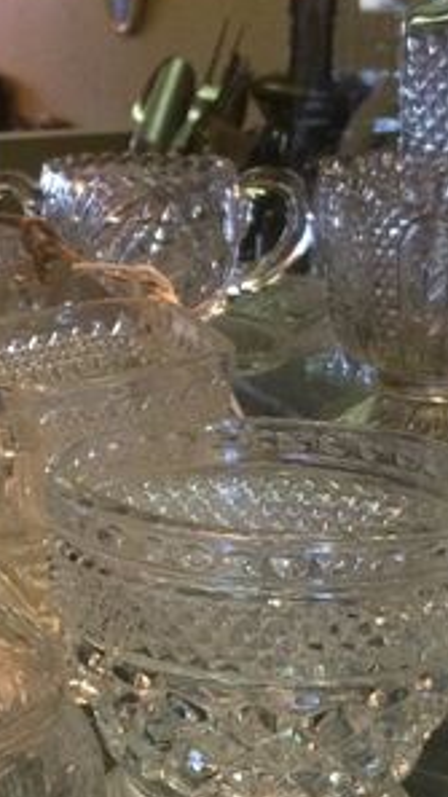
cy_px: 522
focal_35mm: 99
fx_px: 2091
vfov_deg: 21.5
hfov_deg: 12.1
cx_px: -19
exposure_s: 1/30
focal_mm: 4.12
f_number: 2.2
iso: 160
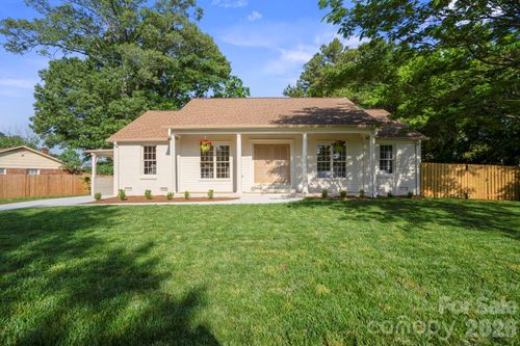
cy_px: 173
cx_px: 260
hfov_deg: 96.8
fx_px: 231
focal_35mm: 16
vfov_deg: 73.7
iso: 100
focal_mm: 16
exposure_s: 1/125
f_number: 11
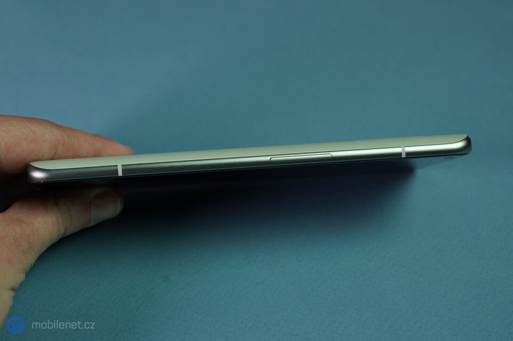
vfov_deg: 28.1
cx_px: 256
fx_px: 684
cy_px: 170
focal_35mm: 48
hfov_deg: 41.1
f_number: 6.3
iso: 1000
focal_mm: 48
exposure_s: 1/160
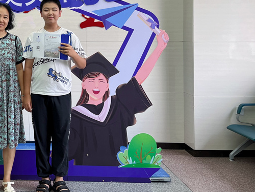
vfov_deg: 27.3
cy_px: 31
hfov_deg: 33.9
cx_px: 5
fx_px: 383
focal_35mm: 52
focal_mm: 5.1
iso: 40
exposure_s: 1/121
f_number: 1.6
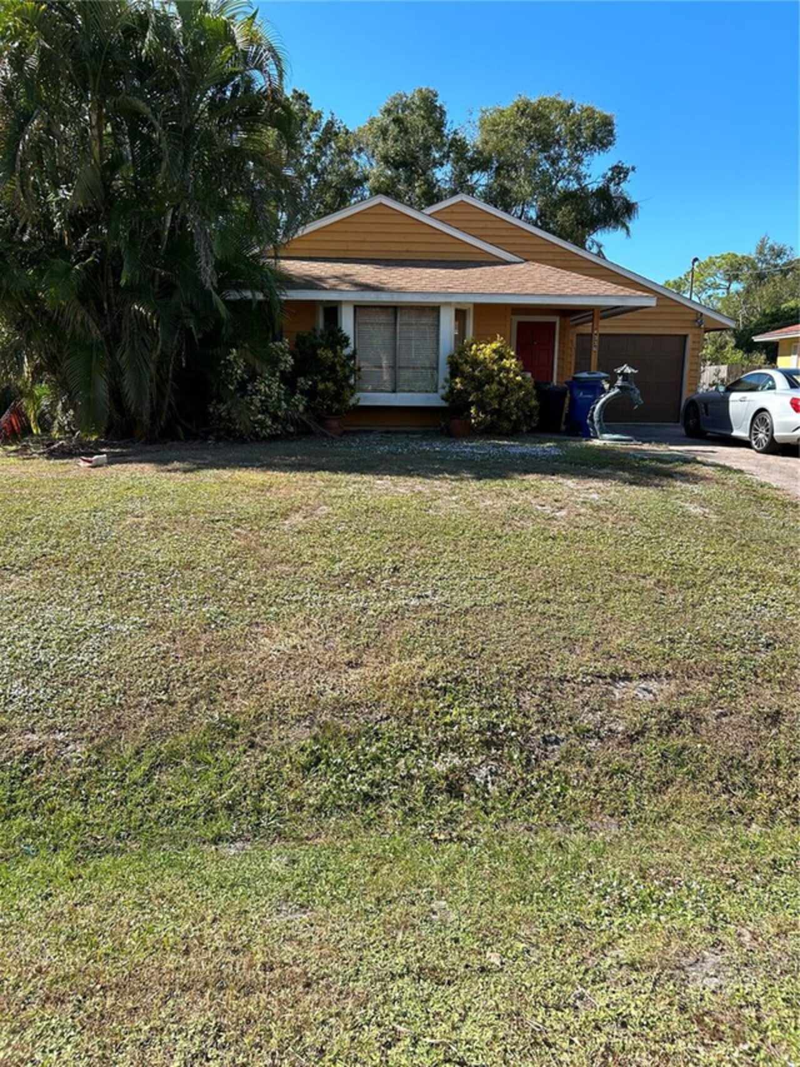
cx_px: 400
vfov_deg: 67.3
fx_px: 801
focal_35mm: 26
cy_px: 534
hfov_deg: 53.1
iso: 50
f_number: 1.5
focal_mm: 5.7
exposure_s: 1/1934
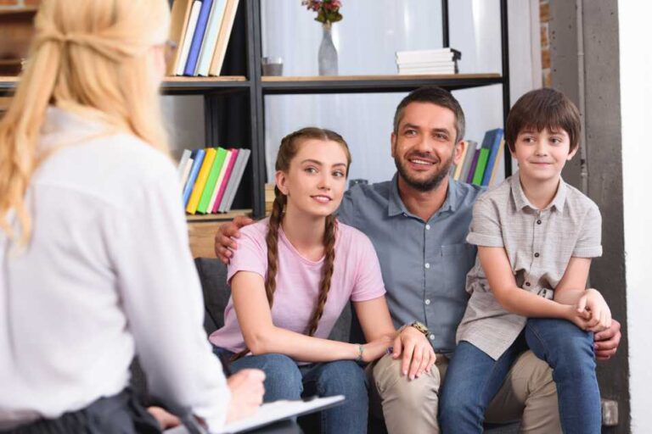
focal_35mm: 95
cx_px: 326
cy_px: 217
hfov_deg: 21.5
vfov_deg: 14.4
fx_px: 1720
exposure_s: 1/160
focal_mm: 95
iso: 125
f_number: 5
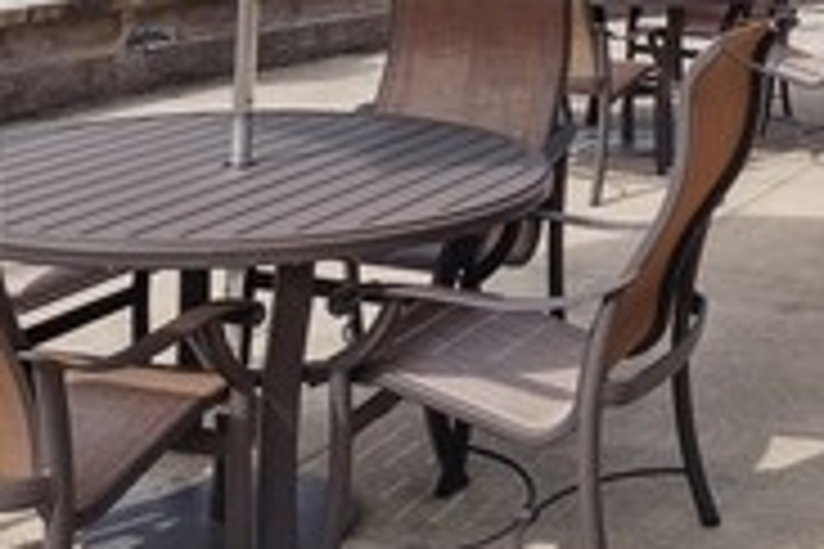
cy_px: -140
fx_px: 1579
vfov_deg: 18.5
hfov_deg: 27.2
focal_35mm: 69
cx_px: 874
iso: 200
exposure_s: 1/200
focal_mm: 9
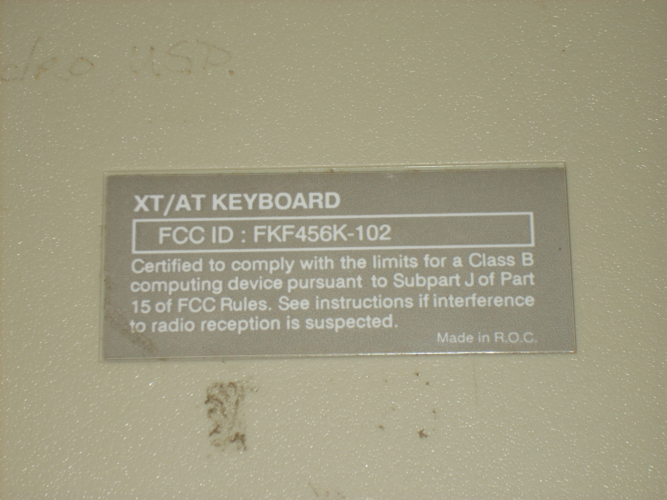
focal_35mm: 113
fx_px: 2177
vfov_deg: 13.1
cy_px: 250
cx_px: 334
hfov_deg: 17.4
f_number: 10.4
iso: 64
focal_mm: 18.6
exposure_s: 1/60
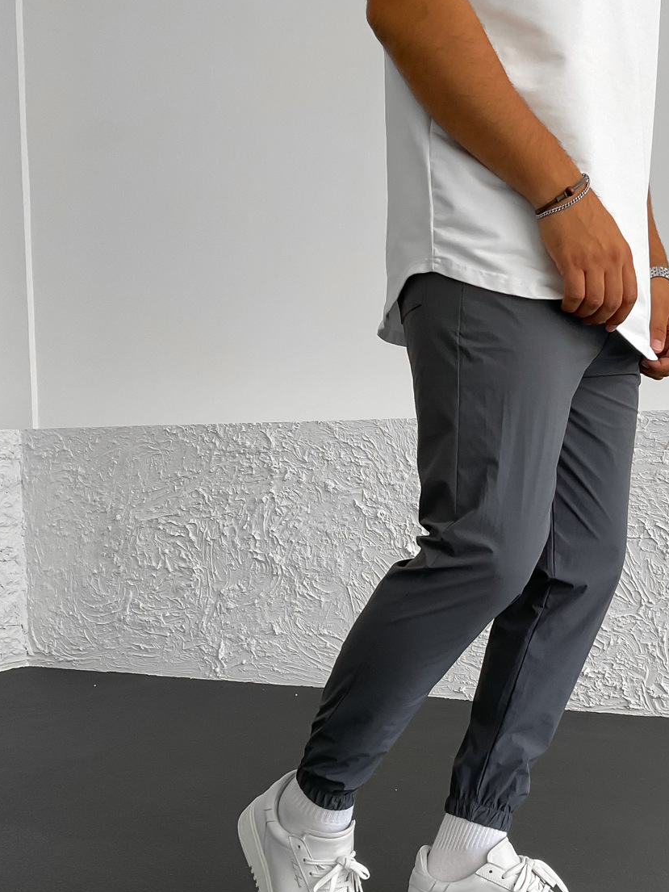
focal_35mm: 42
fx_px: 1082
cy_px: 578
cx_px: 474
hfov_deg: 33.9
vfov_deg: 44.3
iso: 50
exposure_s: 1/120
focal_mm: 3
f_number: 1.8
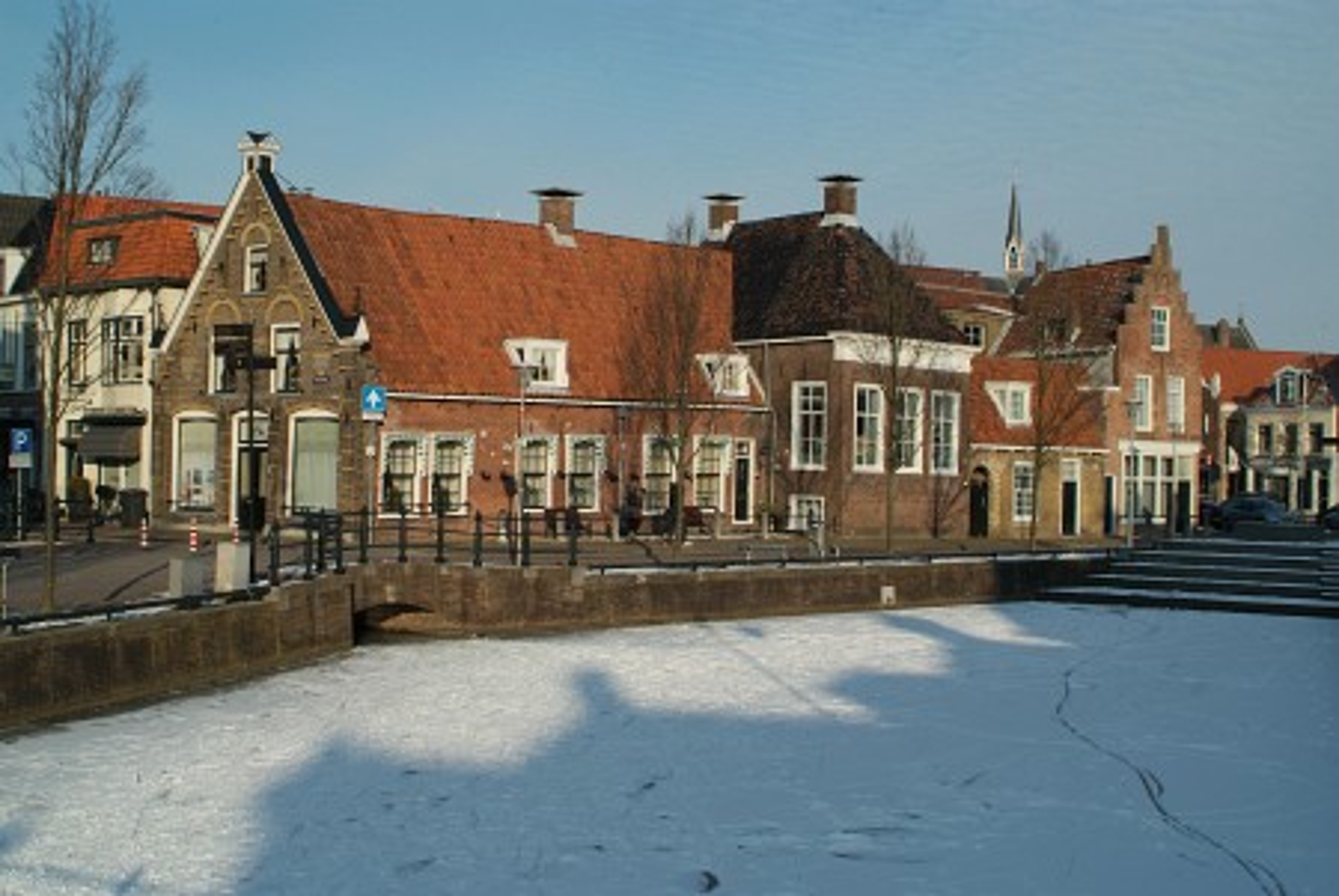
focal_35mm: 42
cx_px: 670
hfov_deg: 46.4
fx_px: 1564
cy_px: 448
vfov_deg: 32.0
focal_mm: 28
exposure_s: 1/500
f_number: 6.7
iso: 200
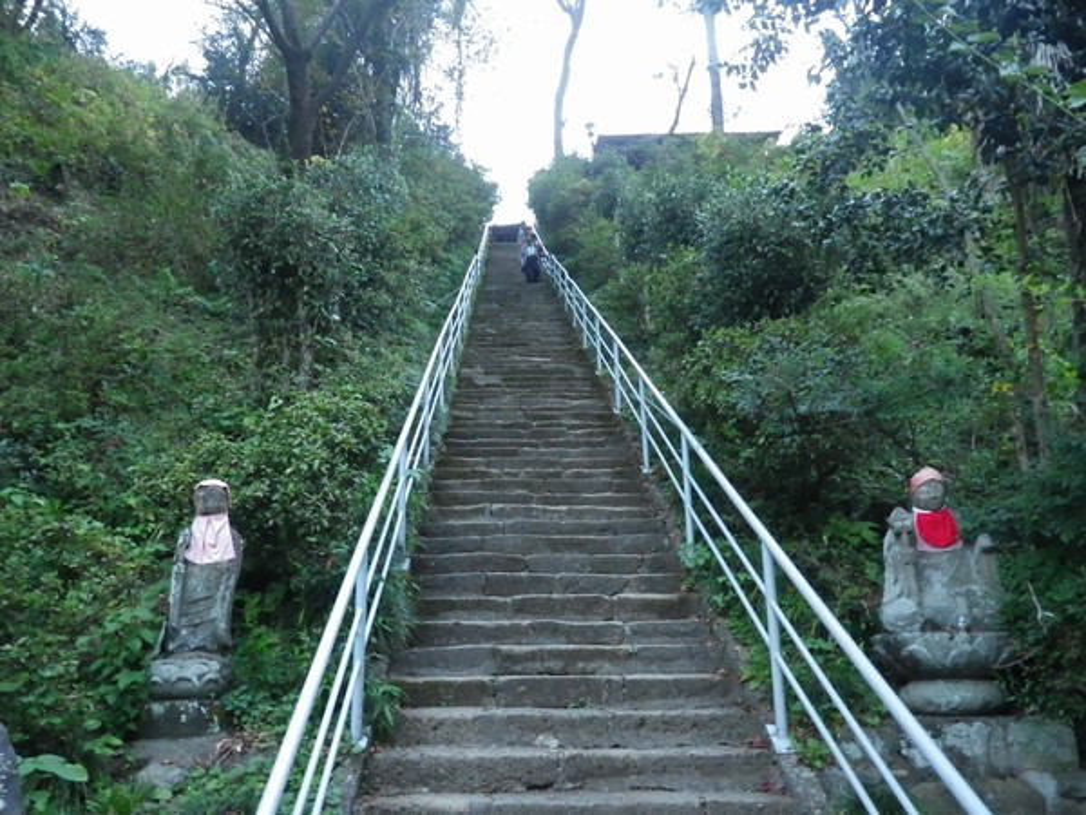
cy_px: 408
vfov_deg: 49.7
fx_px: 878
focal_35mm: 28
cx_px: 543
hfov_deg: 63.4
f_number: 3.5
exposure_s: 1/10
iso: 800
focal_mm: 5
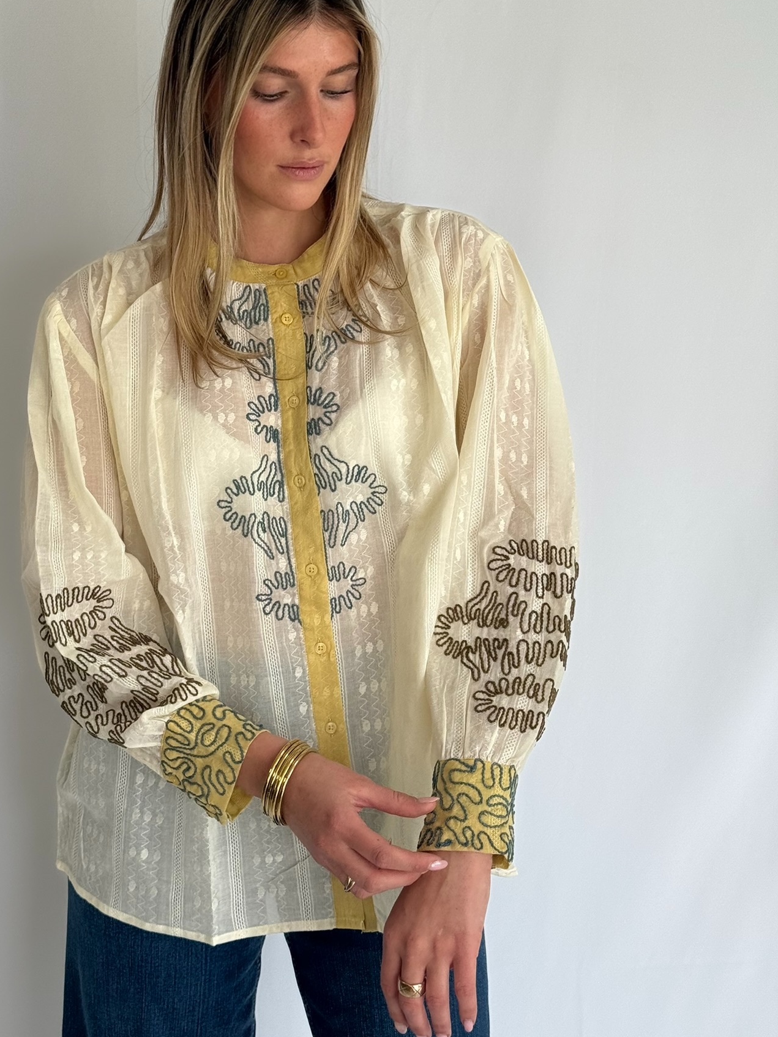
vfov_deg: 33.2
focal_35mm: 58
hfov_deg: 25.2
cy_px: 428
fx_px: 1738
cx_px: 313
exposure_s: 1/249
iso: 64
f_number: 1.78
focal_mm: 6.76
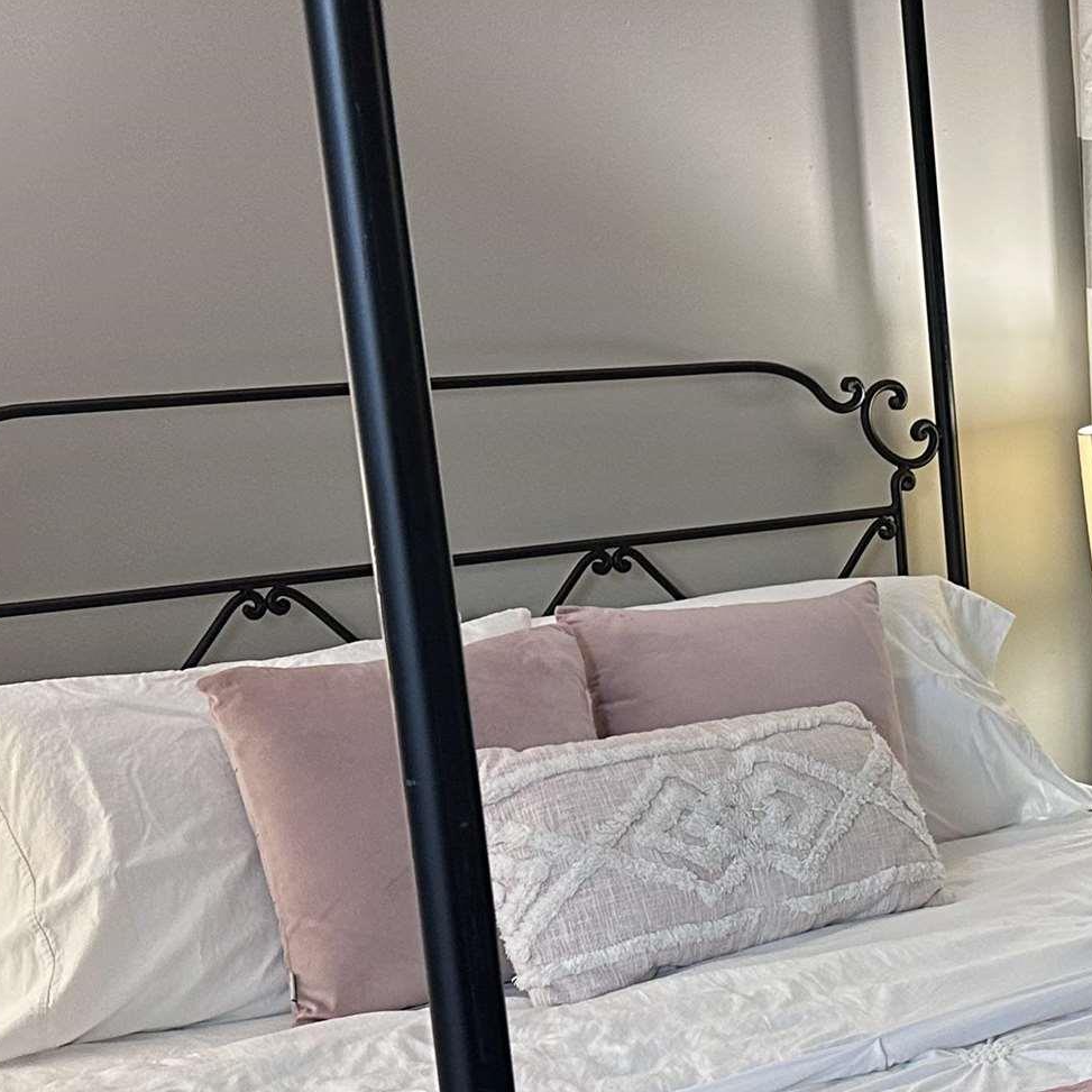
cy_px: 751
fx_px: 2391
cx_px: 1277
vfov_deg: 25.6
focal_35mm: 67
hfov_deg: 23.7
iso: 320
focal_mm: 6.86
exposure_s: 1/60
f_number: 1.78
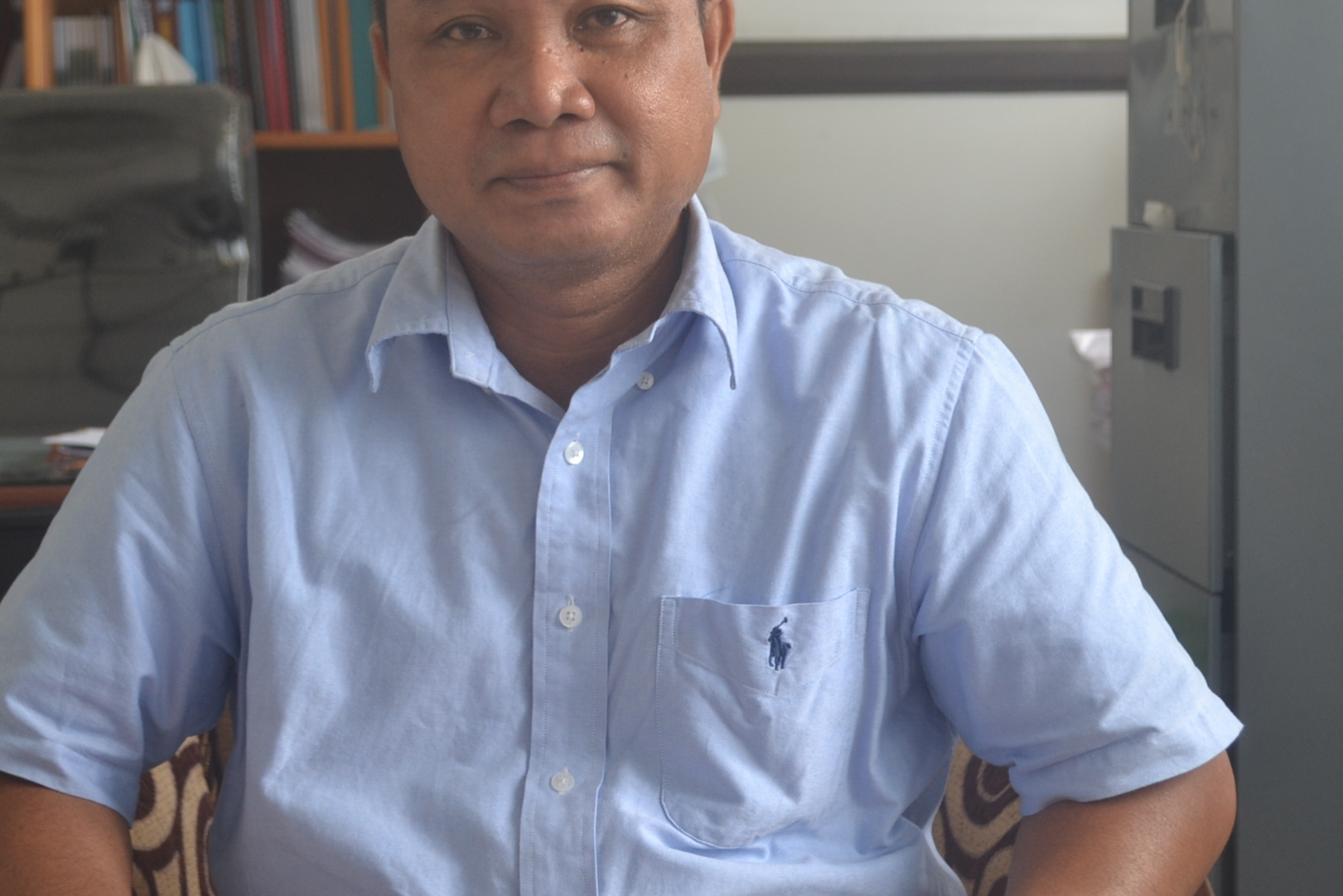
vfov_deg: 16.8
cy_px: 260
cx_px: 628
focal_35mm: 81
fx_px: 3022
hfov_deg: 25.1
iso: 400
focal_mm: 38
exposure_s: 1/40
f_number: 5
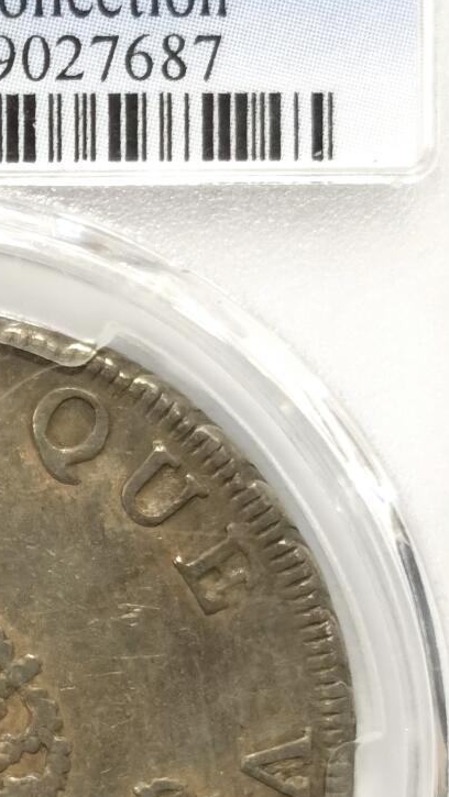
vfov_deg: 14.7
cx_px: -134
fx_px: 3089
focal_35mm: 146
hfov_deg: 8.2
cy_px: 483
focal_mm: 5.56
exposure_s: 1/100
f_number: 16
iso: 200
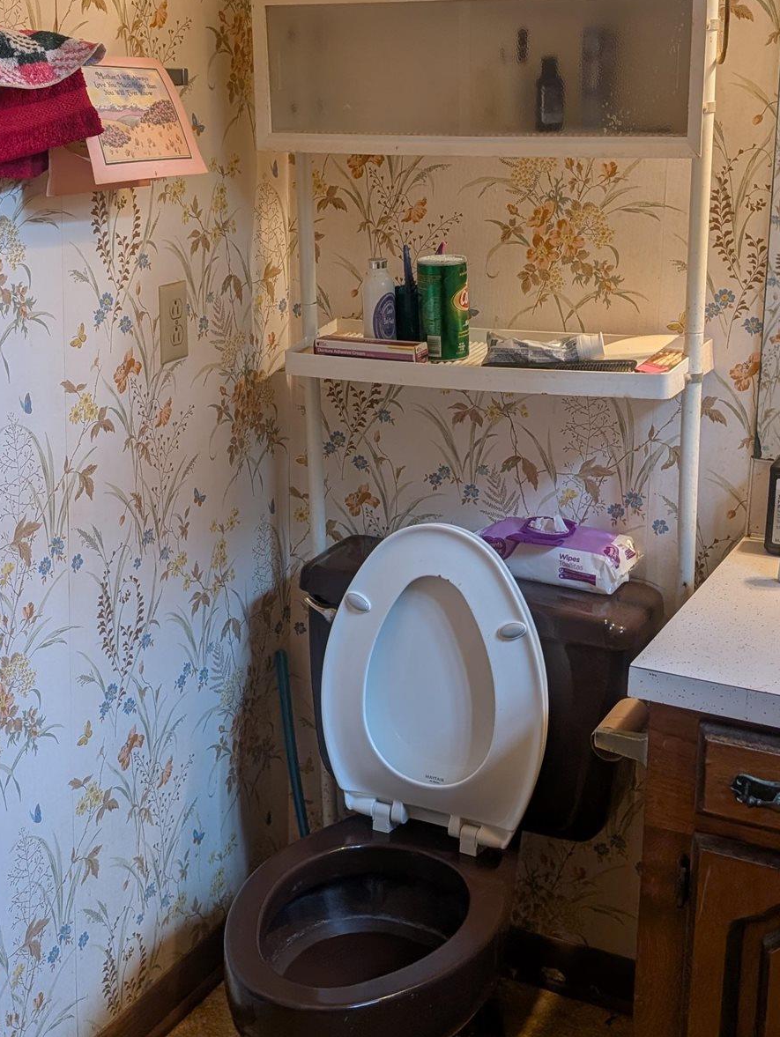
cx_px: 303
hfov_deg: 30.8
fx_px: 1410
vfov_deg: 40.2
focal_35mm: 47
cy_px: 418
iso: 60
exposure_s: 1/24
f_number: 1.68
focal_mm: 6.9
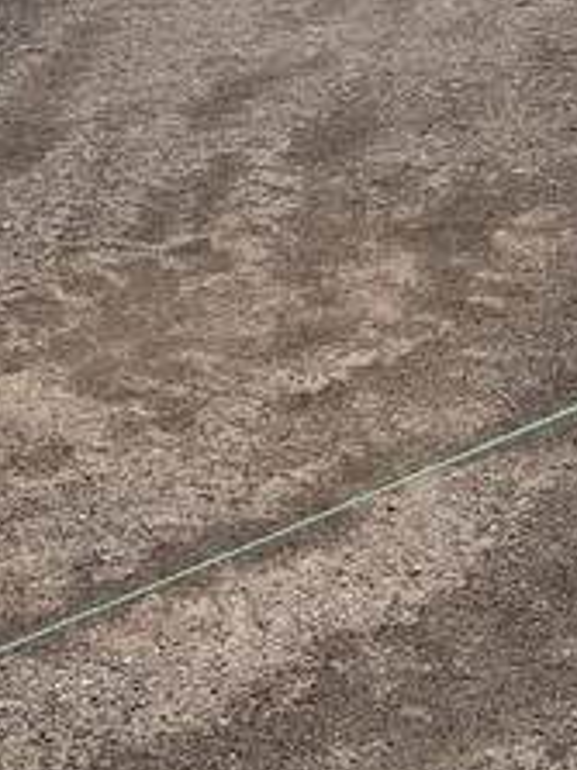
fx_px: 2492
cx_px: 456
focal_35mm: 112
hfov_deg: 13.2
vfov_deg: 16.9
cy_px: -117
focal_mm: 5.7
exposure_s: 1/10309
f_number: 1.5
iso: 50
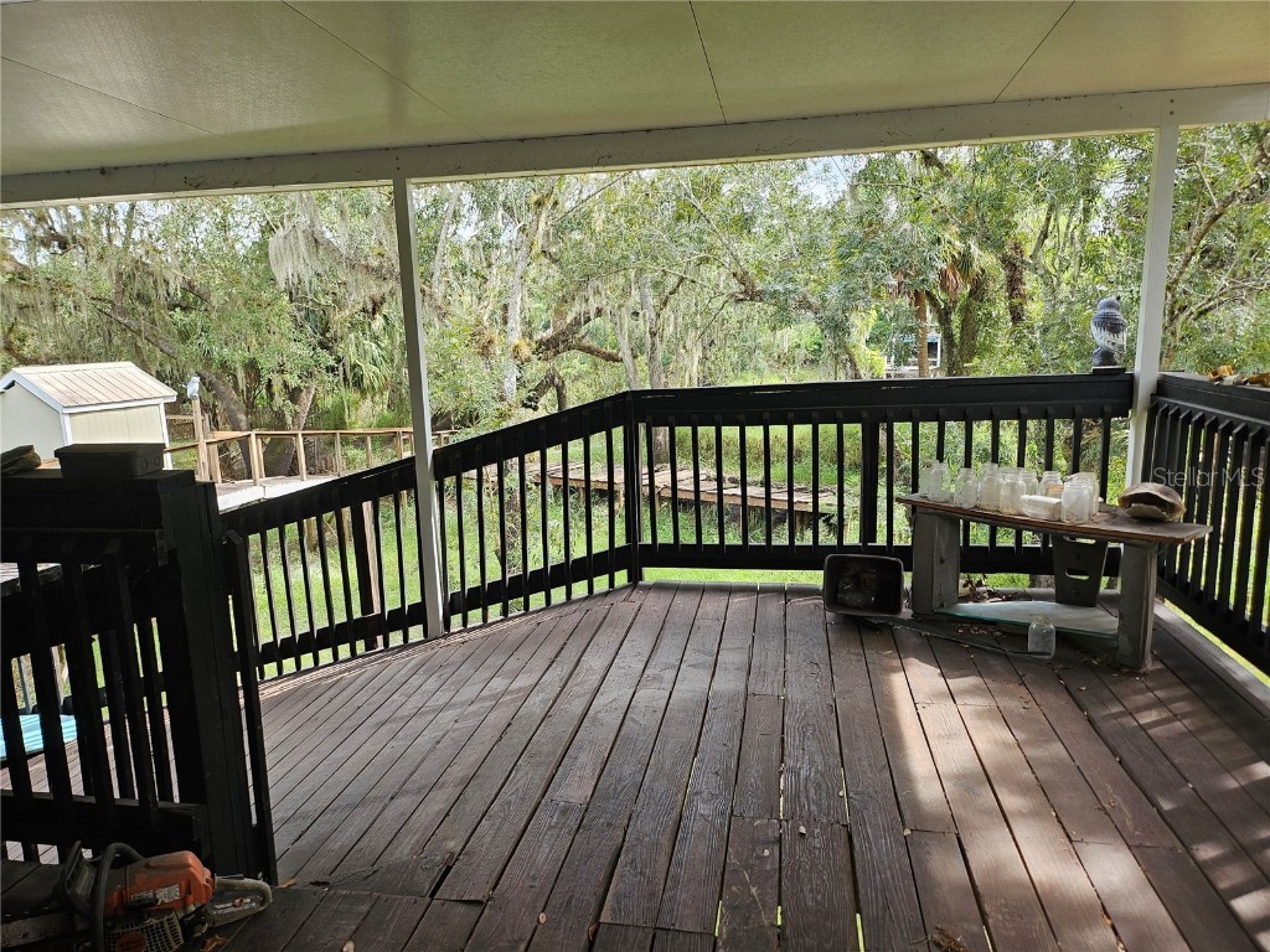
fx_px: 881
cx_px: 635
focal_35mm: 24
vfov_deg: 56.8
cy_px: 476
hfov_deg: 71.6
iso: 50
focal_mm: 5
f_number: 1.8
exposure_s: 1/201
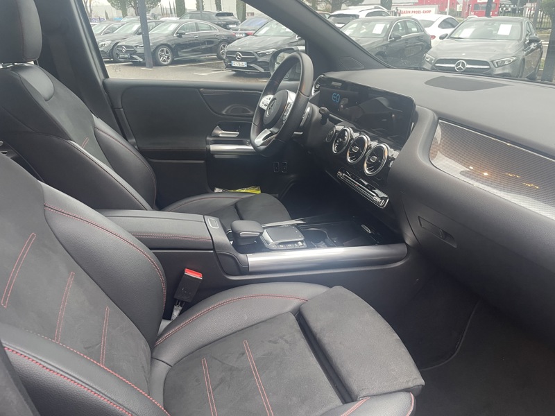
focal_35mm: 26
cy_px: 208
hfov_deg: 67.3
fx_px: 417
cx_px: 278
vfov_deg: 53.1
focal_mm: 4.2
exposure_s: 1/60
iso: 125
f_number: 1.6
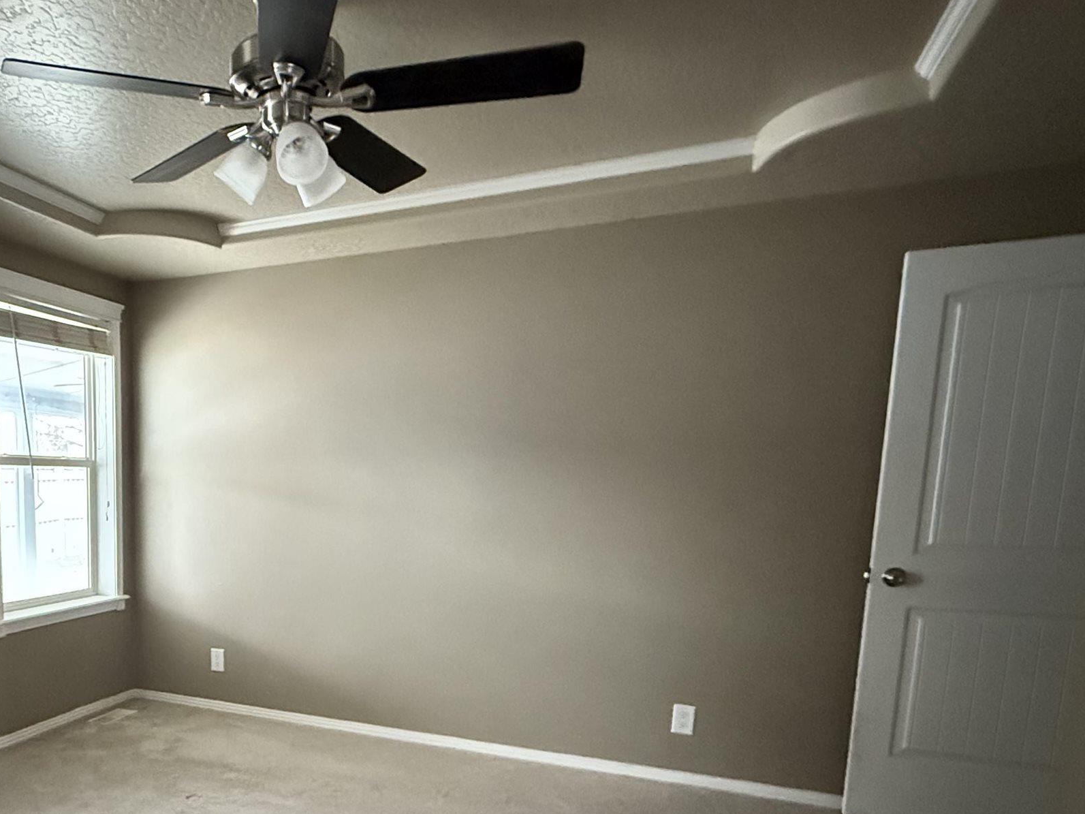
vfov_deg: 49.5
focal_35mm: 27
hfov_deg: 60.7
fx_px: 846
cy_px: 599
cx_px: 236
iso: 1250
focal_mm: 2.22
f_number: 2.2
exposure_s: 1/60
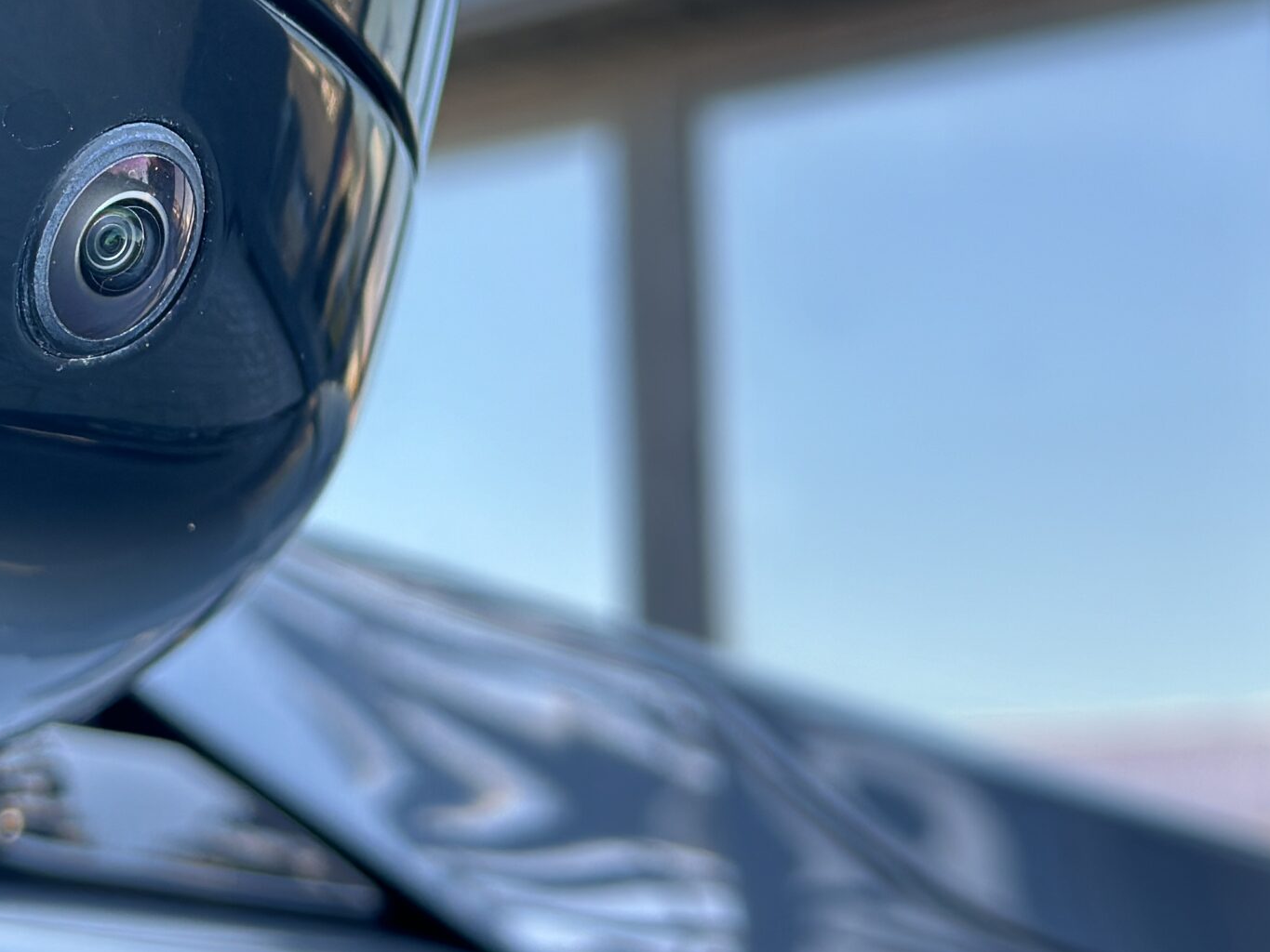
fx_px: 3302
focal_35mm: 90
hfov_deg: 21.4
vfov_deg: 16.3
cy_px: 221
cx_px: 208
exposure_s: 1/219
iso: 80
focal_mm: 6.86
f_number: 1.78
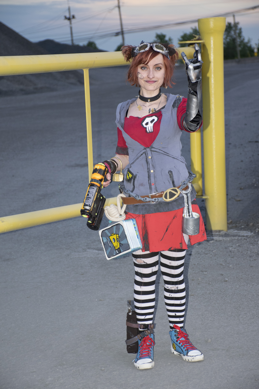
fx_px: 1133
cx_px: 130
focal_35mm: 105
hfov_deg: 13.0
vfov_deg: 19.5
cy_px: 194
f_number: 5
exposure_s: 1/80
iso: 800
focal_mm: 70
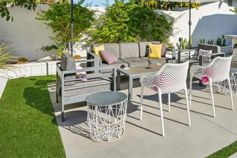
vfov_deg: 43.1
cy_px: 34
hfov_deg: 60.4
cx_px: 176
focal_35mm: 29
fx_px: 191
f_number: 8
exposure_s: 1/400
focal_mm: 17
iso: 100
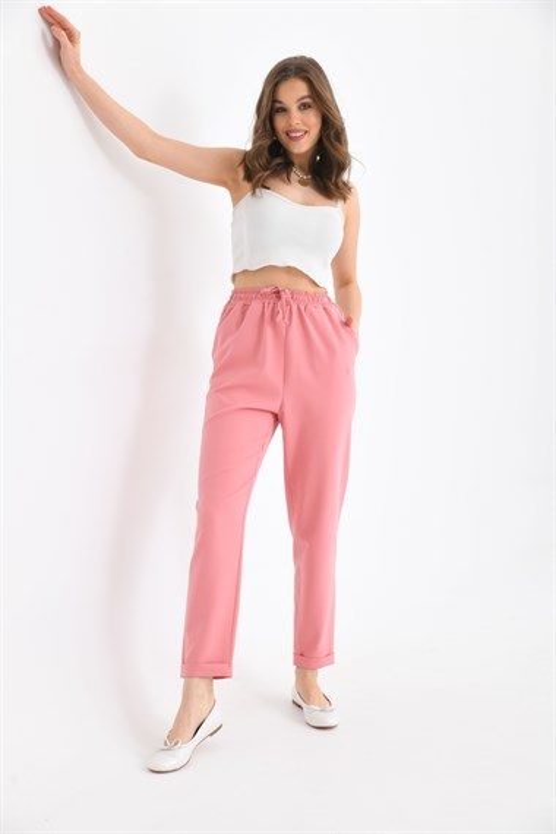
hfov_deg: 26.0
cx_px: 278
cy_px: 417
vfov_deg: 38.2
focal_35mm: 52
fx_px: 1205
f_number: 6.3
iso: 160
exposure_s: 1/125
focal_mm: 52
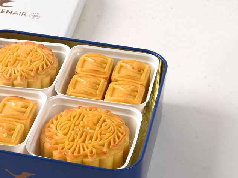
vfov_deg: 11.6
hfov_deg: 15.2
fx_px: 880
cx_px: 25
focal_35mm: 128
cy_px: 79
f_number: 14
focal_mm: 70
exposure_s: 1/160
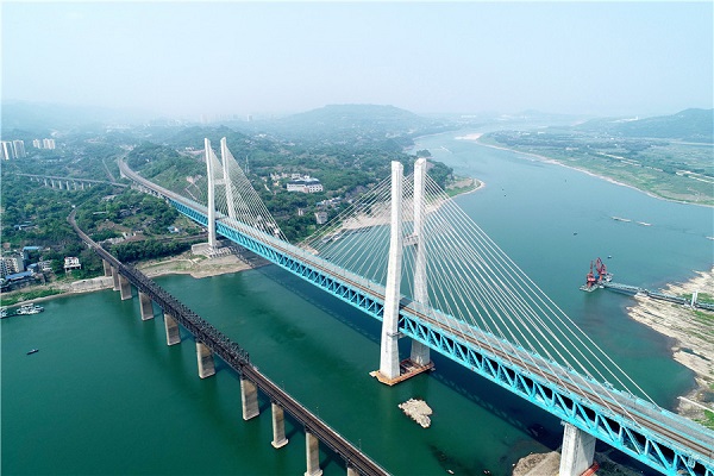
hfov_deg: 73.7
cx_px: 357
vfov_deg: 53.1
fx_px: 476
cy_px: 238
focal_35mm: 24
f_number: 5.6
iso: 100
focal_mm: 8.8
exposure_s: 1/400
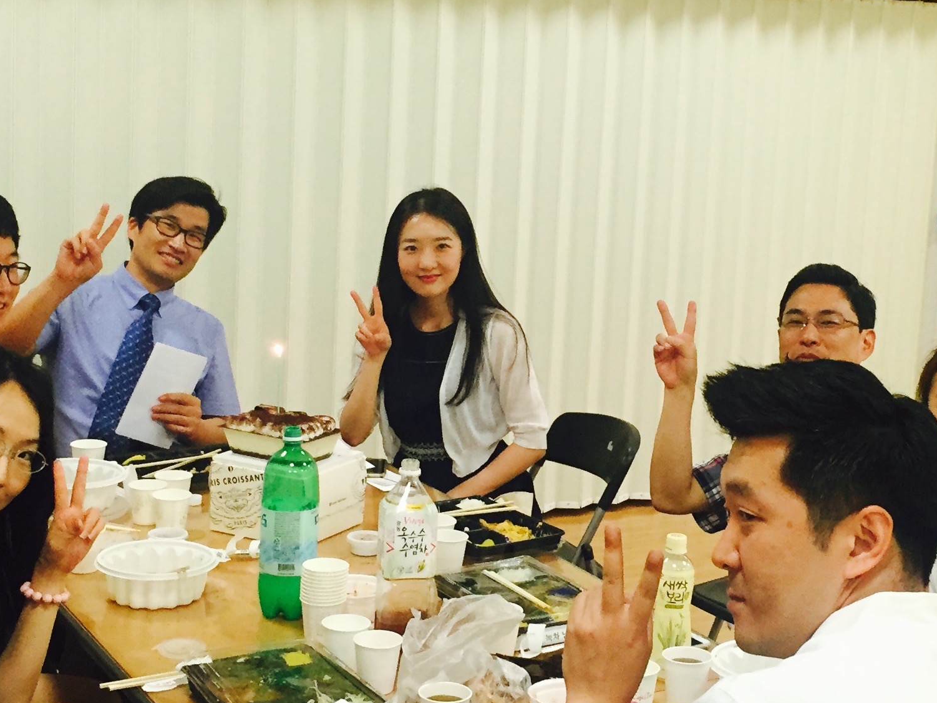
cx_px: 555
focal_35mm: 63
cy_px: 282
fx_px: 1706
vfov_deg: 23.3
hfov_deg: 30.6
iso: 125
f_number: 2.2
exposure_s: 1/30
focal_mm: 4.15
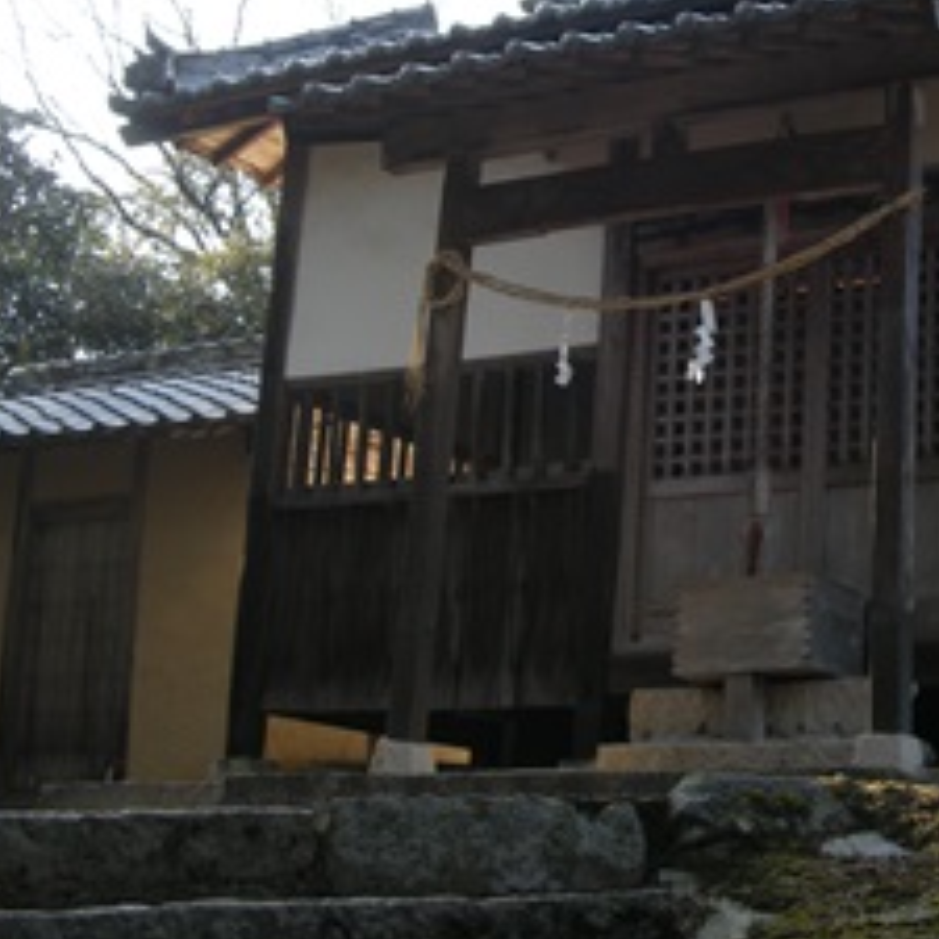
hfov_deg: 24.8
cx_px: 803
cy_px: 284
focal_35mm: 68
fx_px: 2087
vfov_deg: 25.2
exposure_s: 1/124
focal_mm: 7.9
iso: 64
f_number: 2.8
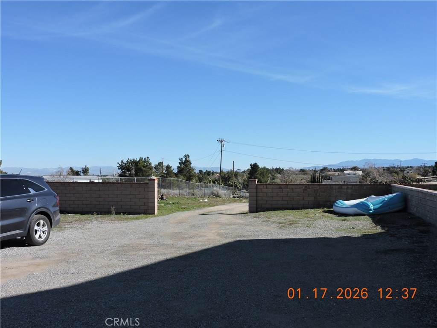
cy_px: 164
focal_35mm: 35
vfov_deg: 40.7
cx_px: 218
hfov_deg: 52.6
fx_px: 442
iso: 100
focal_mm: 6.2
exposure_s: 1/1250
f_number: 3.3
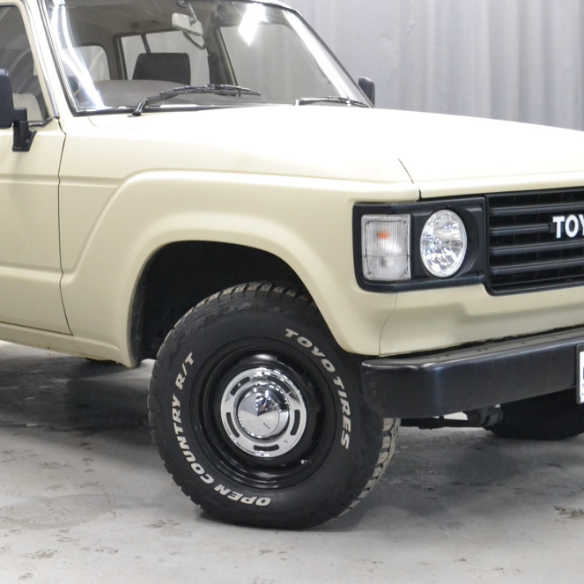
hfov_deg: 26.8
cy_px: 240
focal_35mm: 64
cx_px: 231
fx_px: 1222
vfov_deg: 26.8
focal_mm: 26
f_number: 5
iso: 3200
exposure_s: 1/60
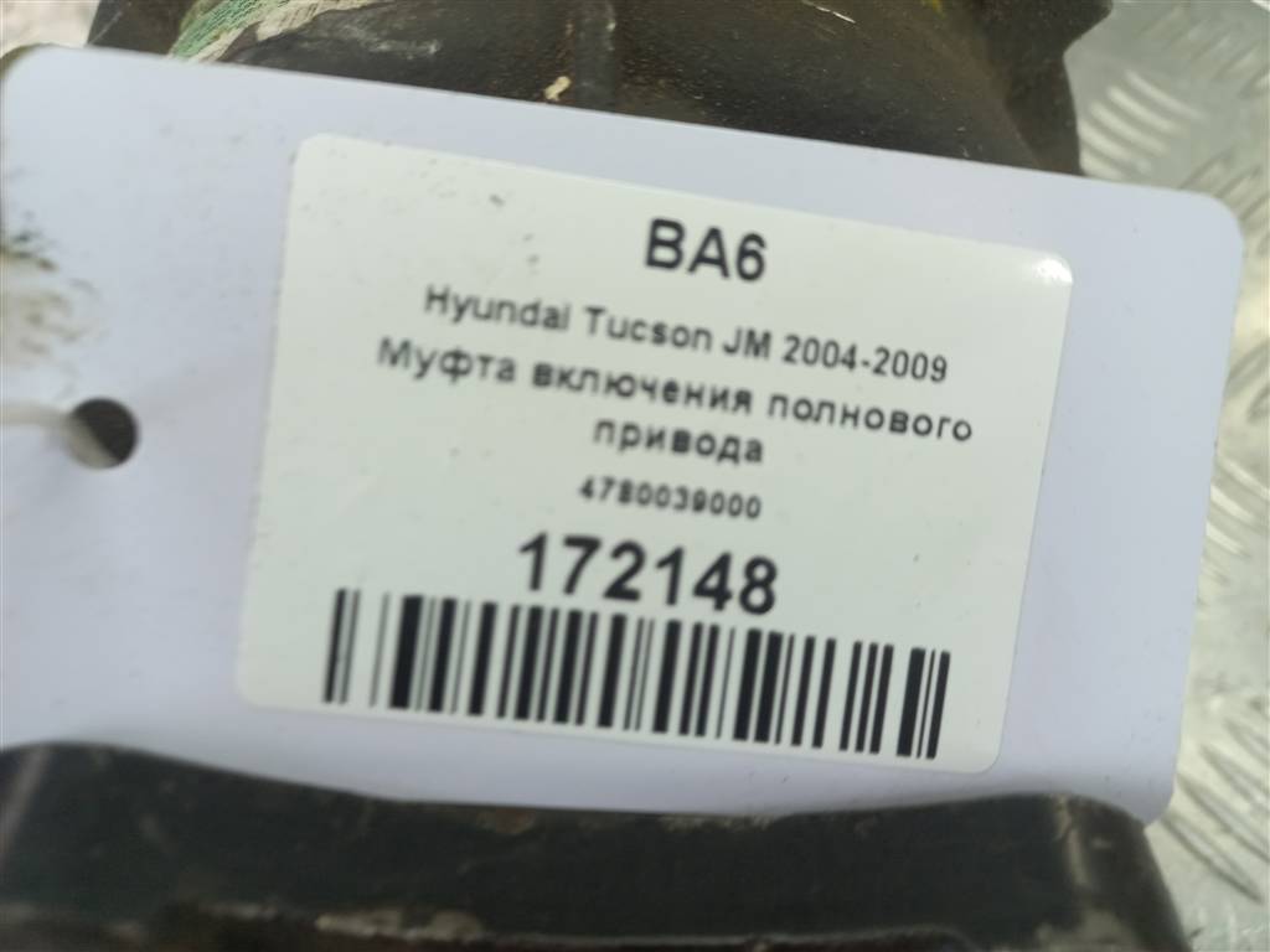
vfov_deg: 54.9
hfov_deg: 69.4
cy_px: 476
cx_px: 635
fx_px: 917
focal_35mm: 25
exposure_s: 1/50
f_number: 1.8
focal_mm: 4.6
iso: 80
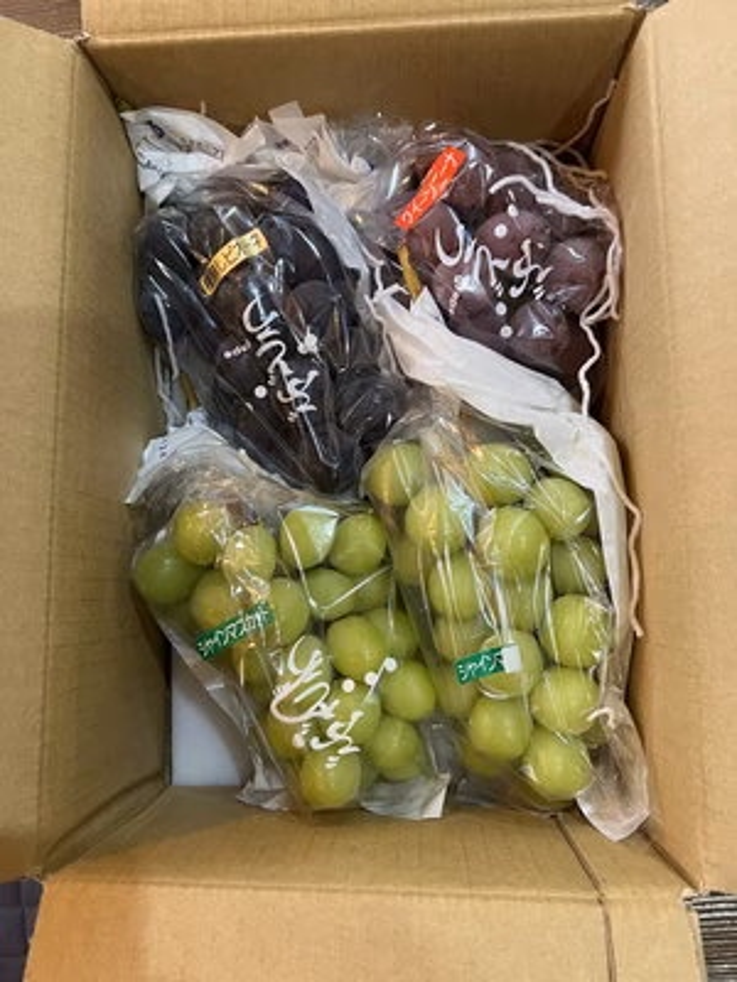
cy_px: 491
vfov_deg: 67.3
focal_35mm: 26
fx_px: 738
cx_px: 368
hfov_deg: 53.1
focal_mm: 5.7
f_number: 1.5
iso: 320
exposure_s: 1/60
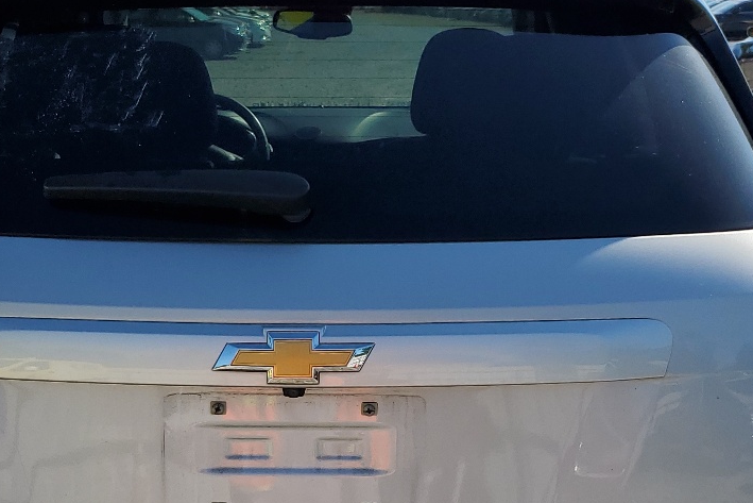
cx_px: 308
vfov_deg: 21.8
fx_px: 1276
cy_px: 440
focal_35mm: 61
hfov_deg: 32.8
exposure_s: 1/3333
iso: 50
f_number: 1.5
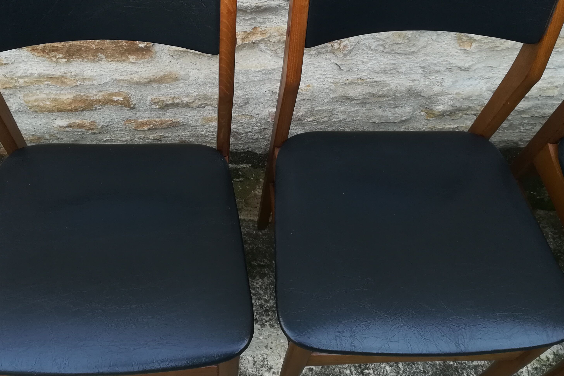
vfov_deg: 35.6
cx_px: 226
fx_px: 580
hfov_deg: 51.6
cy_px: 126
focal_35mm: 37
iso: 100
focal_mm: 3.83
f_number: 2.2
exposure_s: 1/33.3
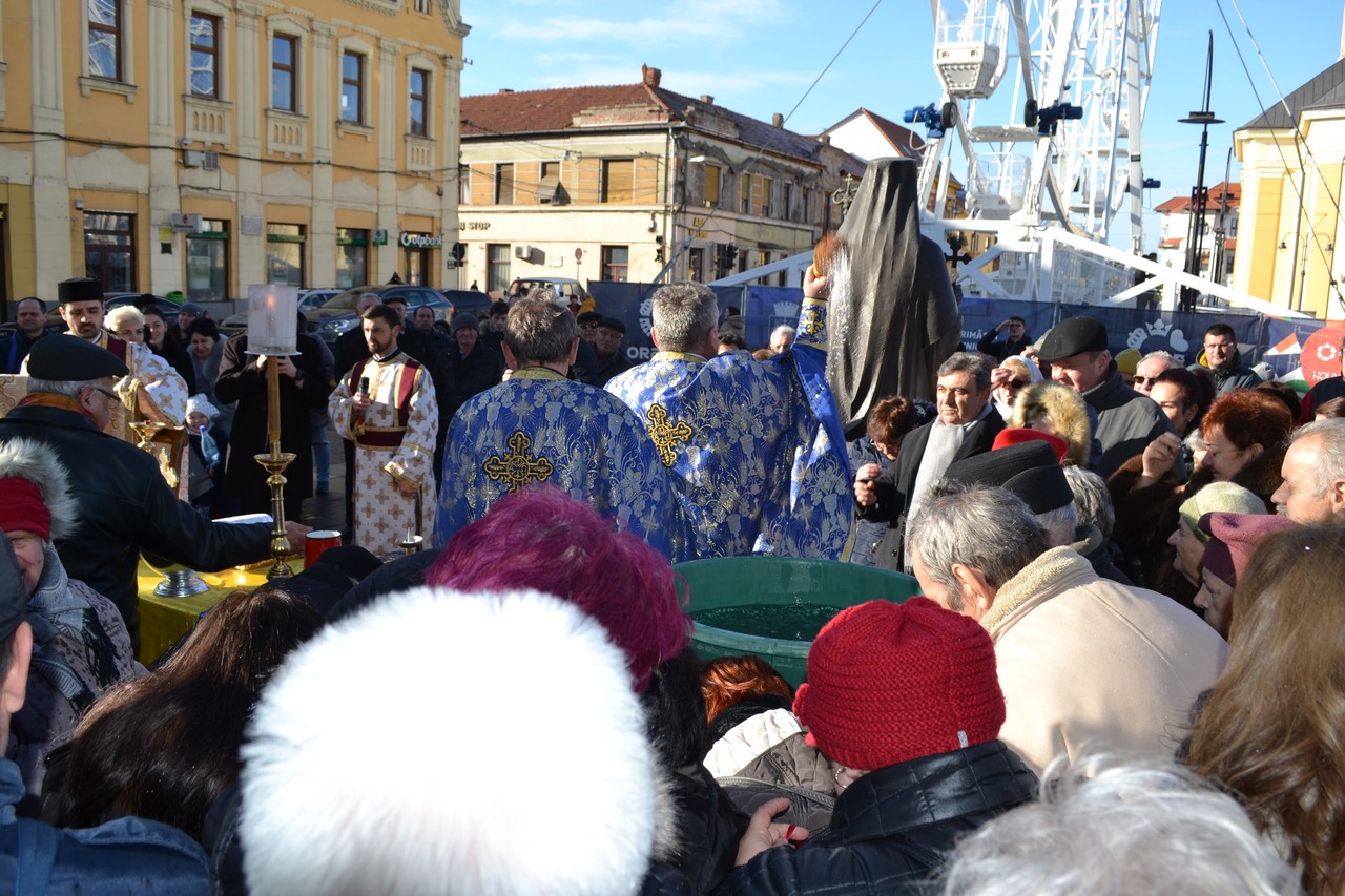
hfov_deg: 67.4
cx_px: 672
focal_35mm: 27
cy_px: 448
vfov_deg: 47.9
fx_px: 1009
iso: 100
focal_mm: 18
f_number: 5.6
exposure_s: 1/200
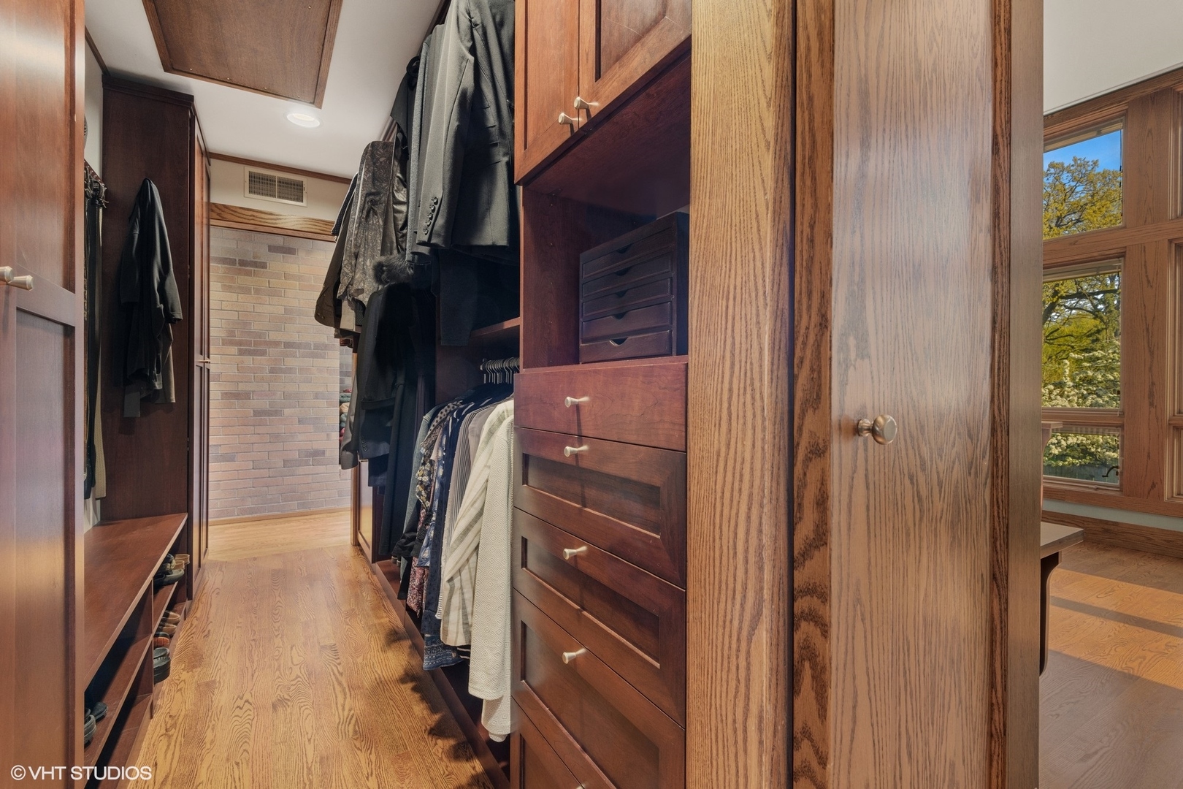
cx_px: 592
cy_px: 394
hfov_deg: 96.7
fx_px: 526
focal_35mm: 16
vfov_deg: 73.7
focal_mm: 16
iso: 400
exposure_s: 2
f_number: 9.5
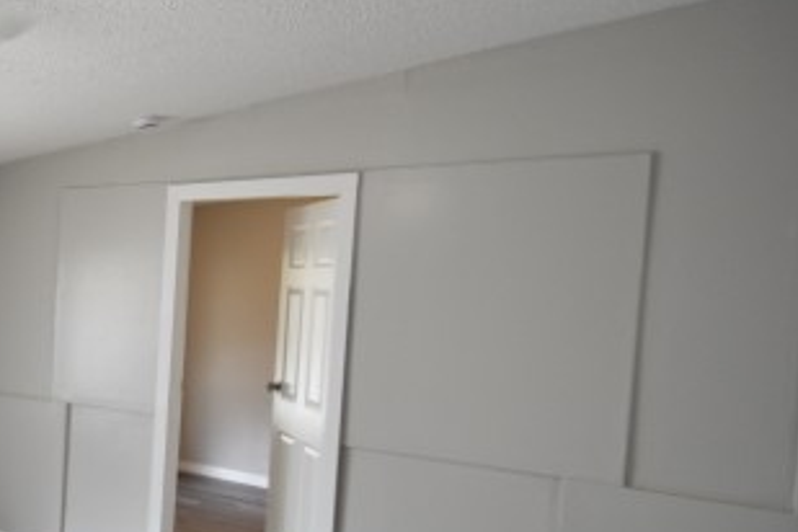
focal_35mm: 35
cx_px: -129
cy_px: 320
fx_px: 776
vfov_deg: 37.7
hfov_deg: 40.6
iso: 800
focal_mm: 10
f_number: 3.5
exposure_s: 1/90
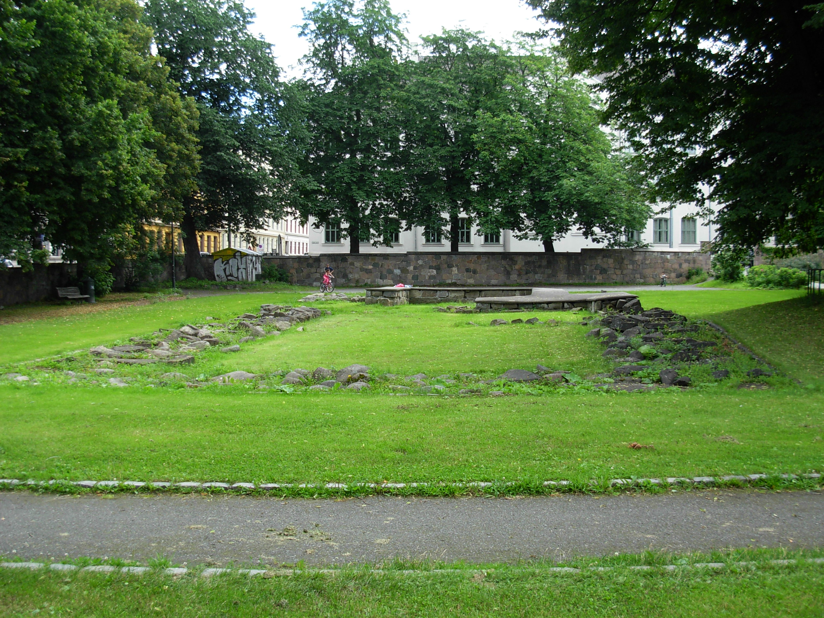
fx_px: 905
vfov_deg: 37.7
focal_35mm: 38
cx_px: 412
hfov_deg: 49.0
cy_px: 309
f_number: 2.9
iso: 79
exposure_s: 1/197
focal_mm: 6.3
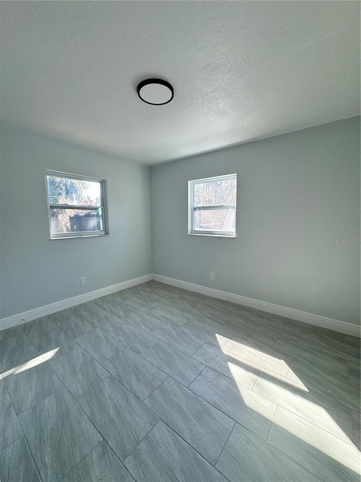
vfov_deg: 102.1
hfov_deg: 85.7
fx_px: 195
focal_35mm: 14
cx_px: 180
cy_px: 241
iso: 50
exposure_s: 1/99
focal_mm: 2.22
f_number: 2.2
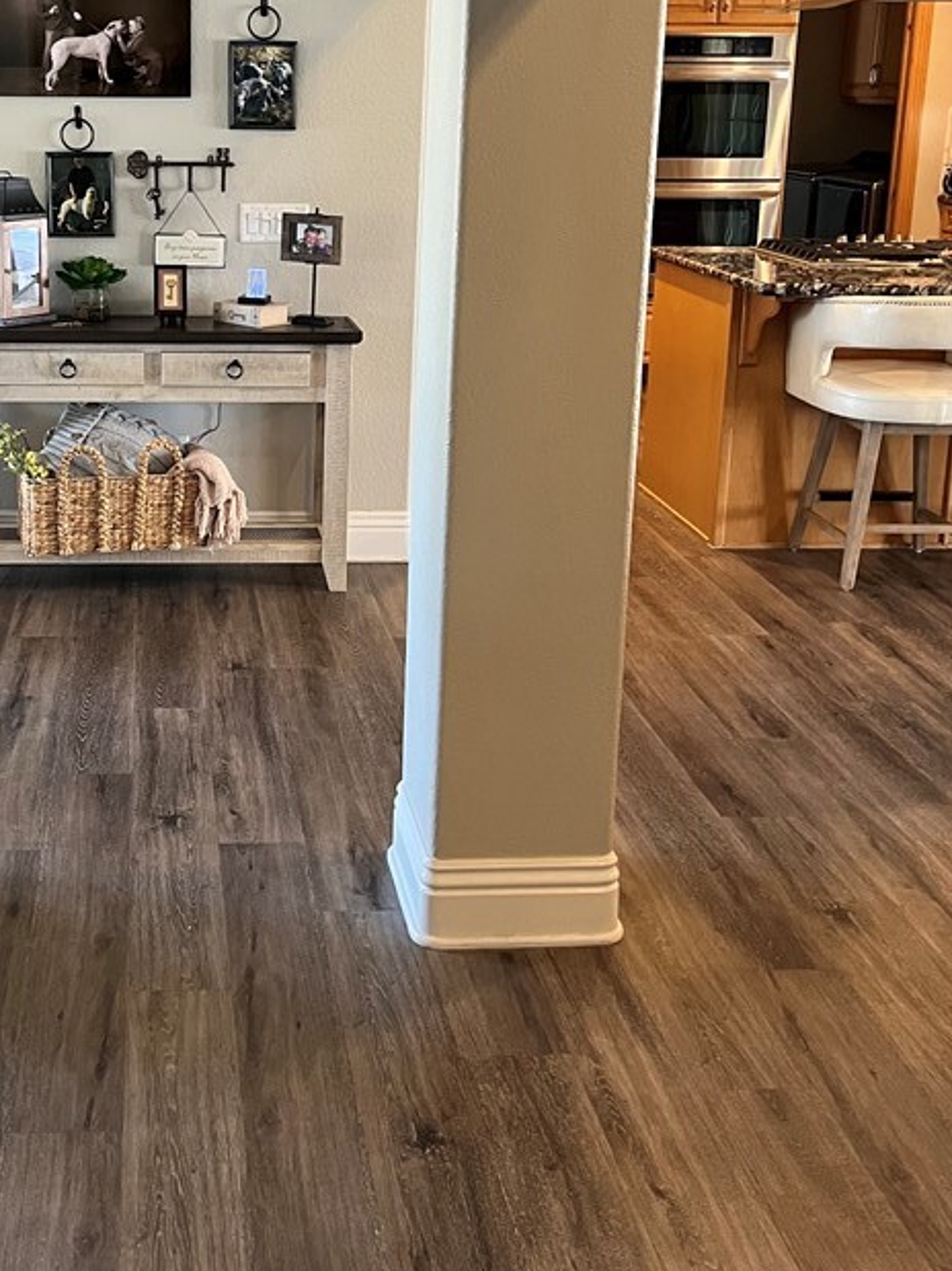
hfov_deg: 32.7
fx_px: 1577
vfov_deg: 43.0
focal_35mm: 43
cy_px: 390
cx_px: 197
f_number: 1.6
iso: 250
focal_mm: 5.1
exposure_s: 1/60
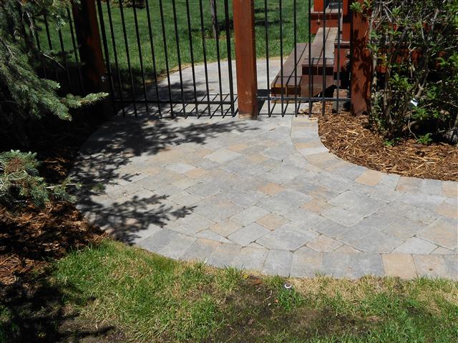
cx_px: 229
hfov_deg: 50.1
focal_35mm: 37
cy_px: 172
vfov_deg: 38.7
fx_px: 490
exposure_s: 1/1000
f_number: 3.9
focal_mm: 6.7
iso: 80
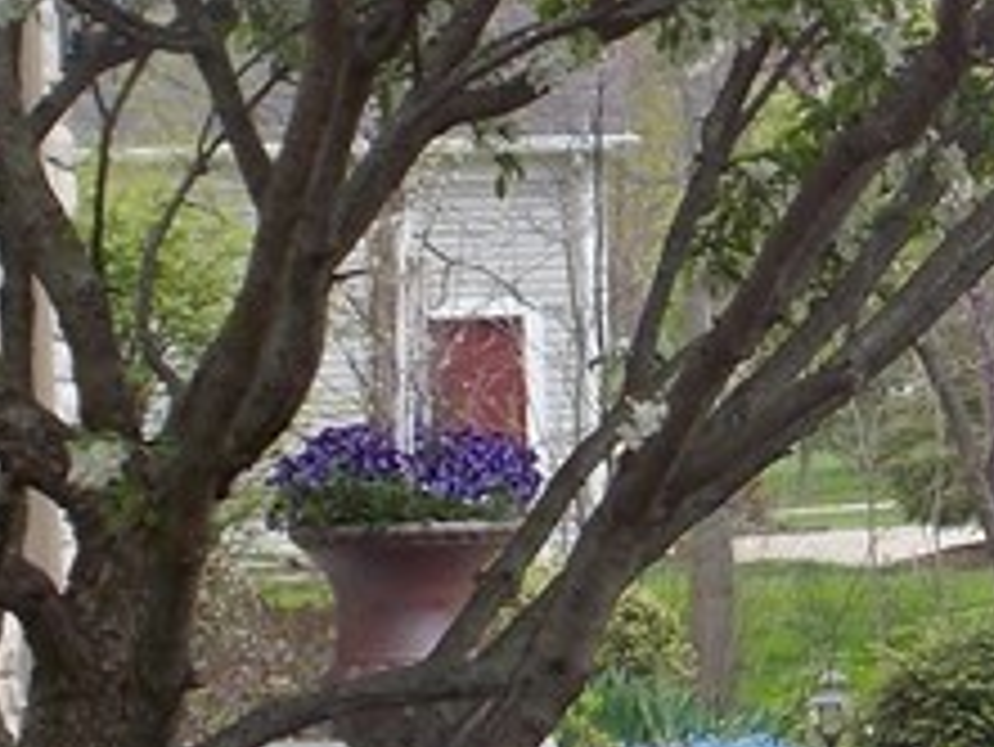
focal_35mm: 190
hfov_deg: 10.4
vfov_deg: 7.8
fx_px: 5459
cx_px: 837
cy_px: 598
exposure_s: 1/100
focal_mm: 7.3
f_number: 3.6
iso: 80
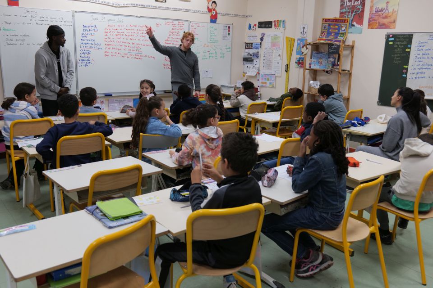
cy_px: 144
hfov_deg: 58.7
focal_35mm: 32
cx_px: 216
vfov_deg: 41.1
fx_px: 385
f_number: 4.3
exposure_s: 1/60
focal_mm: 32
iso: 500
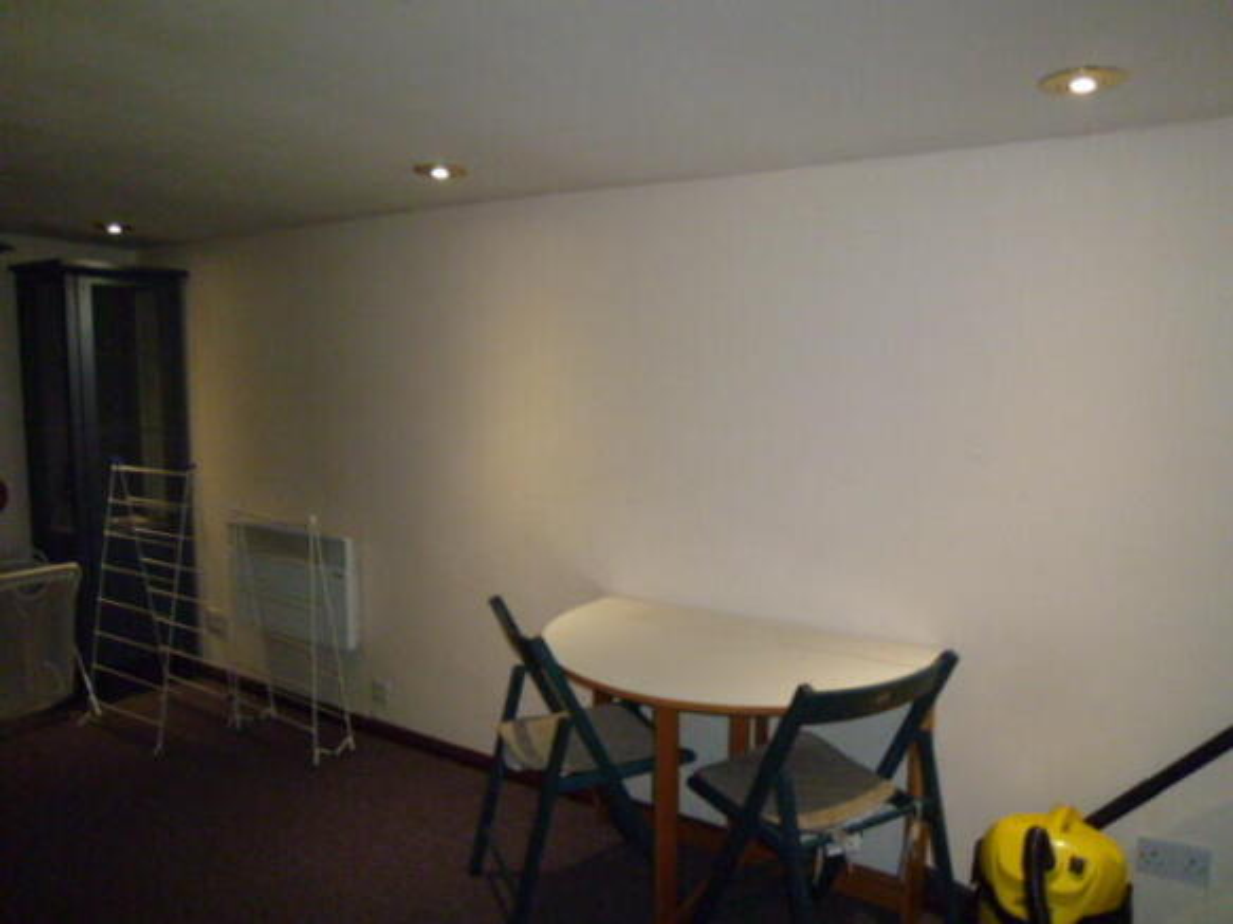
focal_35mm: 24
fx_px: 855
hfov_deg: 71.6
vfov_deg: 56.8
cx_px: 616
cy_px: 462
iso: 400
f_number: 2.2
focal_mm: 4.3
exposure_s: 1/125
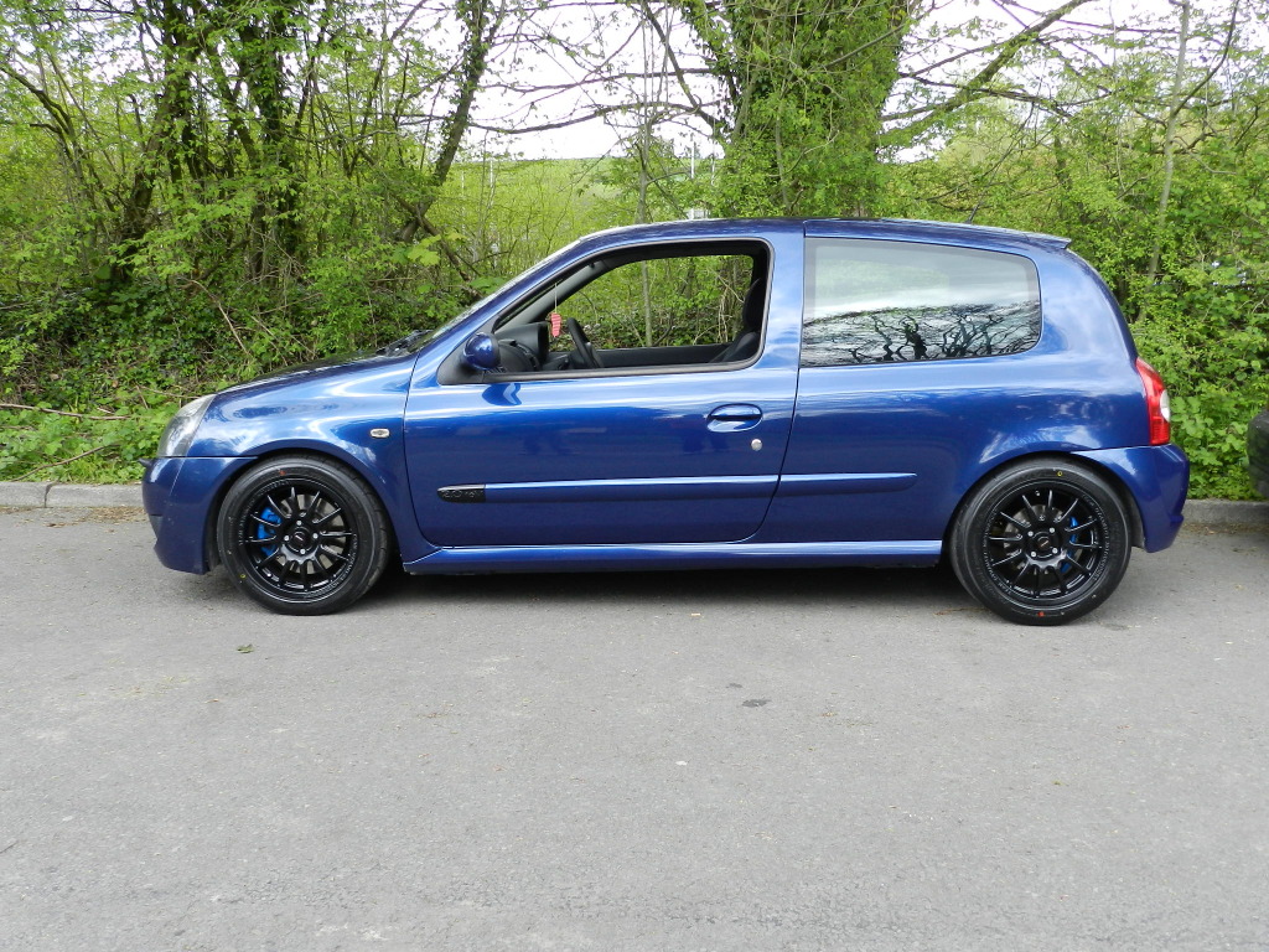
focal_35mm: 32
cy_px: 476
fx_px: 1173
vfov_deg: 44.2
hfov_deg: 56.8
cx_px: 634
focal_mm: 5.6
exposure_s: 1/200
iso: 160
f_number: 3.7
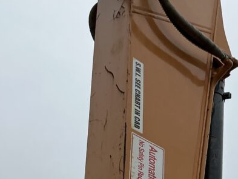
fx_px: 502
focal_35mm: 73
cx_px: 217
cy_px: 217
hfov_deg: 25.8
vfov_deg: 19.0
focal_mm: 3
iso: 25
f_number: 1.8
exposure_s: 1/1055
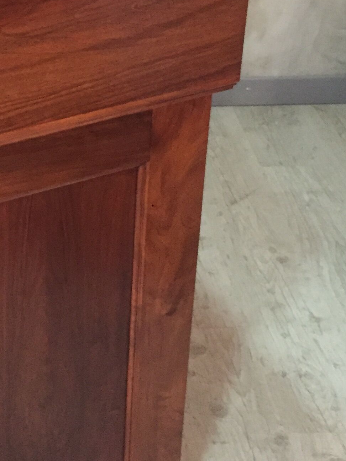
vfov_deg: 26.4
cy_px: 132
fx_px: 973
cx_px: -48
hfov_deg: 19.2
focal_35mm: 73
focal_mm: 4.15
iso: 320
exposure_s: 1/17
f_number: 2.2
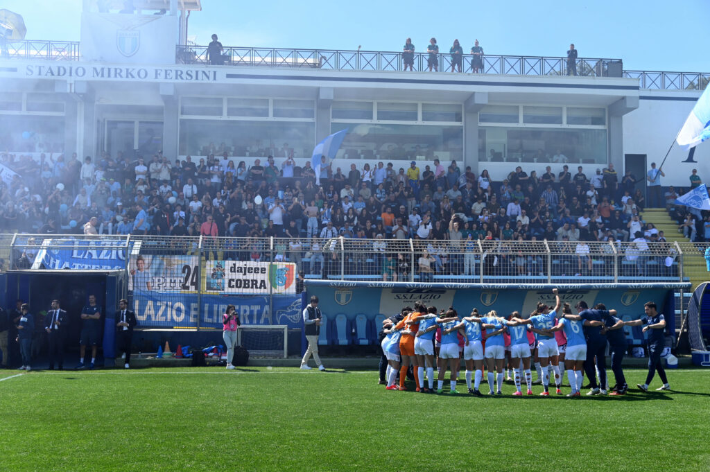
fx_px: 788
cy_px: 236
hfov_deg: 48.5
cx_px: 355
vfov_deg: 33.3
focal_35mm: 40
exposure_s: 1/1000
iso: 250
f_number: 5.6
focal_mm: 40
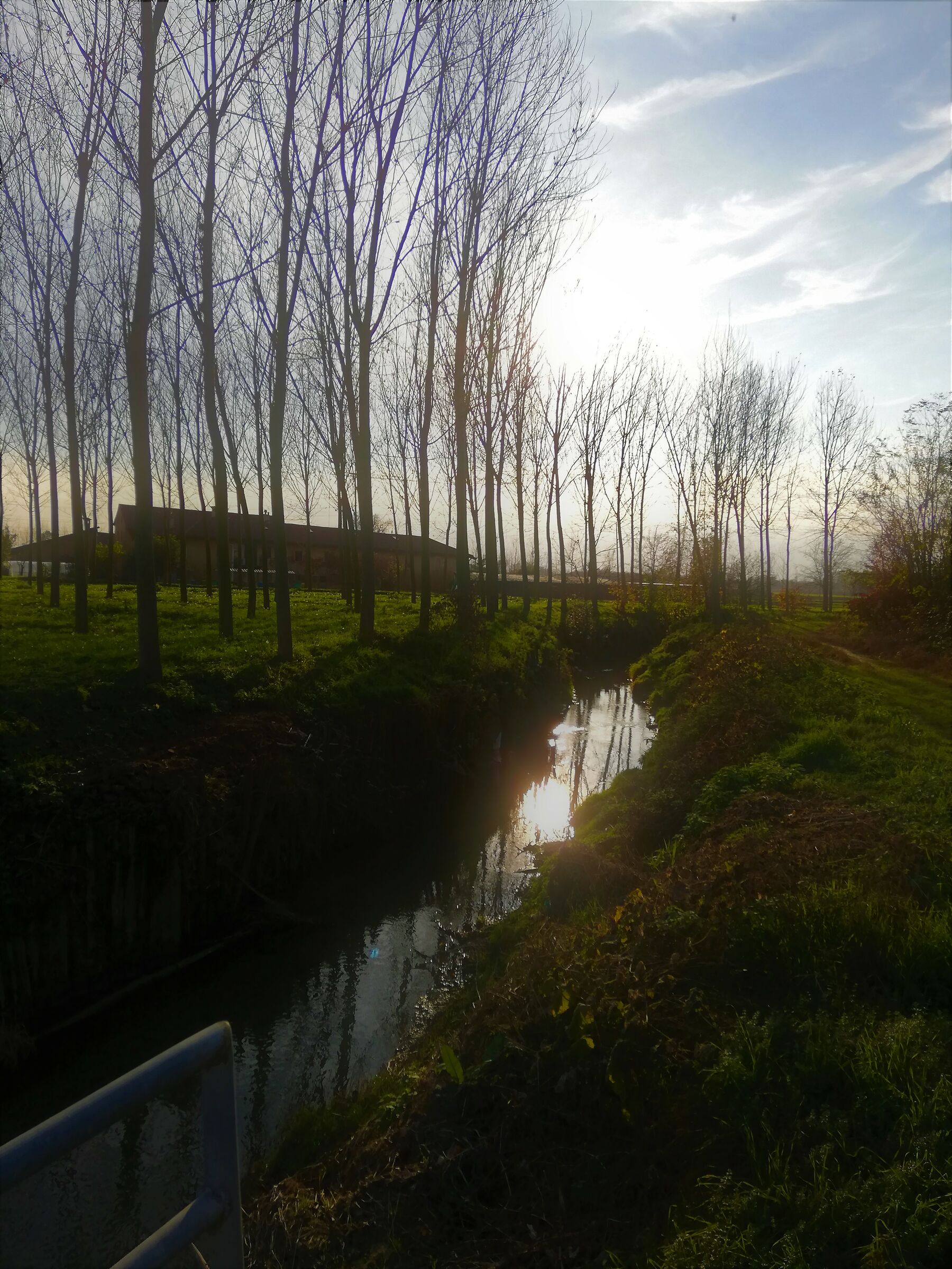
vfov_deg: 67.3
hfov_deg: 53.1
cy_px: 634
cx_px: 476
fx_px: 953
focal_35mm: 26
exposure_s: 1/851
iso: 50
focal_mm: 3.81
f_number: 2.2
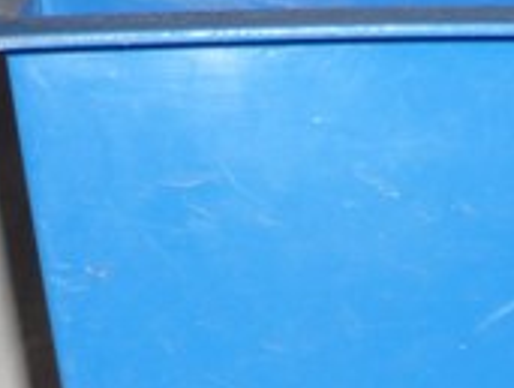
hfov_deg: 12.8
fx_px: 2292
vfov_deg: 9.2
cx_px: 331
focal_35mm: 154
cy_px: 722
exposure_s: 1/30
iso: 100
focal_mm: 5.5
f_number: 2.8
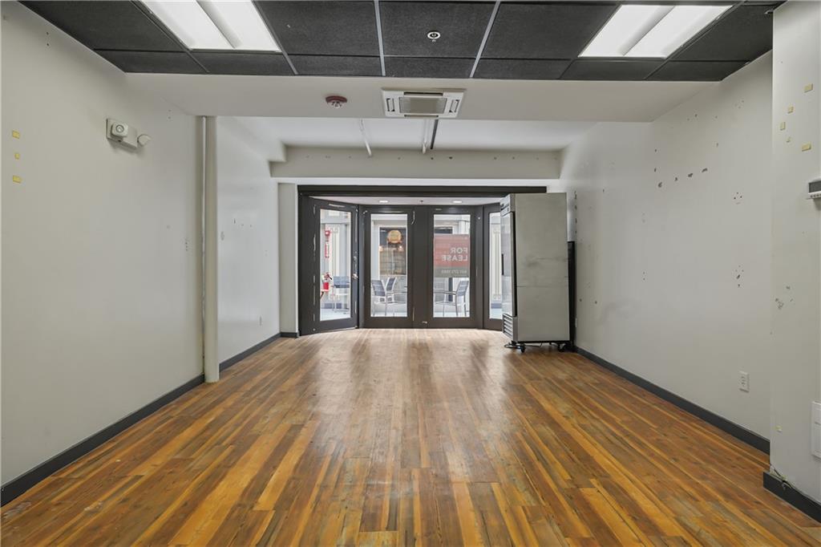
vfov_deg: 61.9
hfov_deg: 84.0
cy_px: 274
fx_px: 456
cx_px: 410
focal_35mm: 20
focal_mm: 20
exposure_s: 1/3
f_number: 8
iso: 500
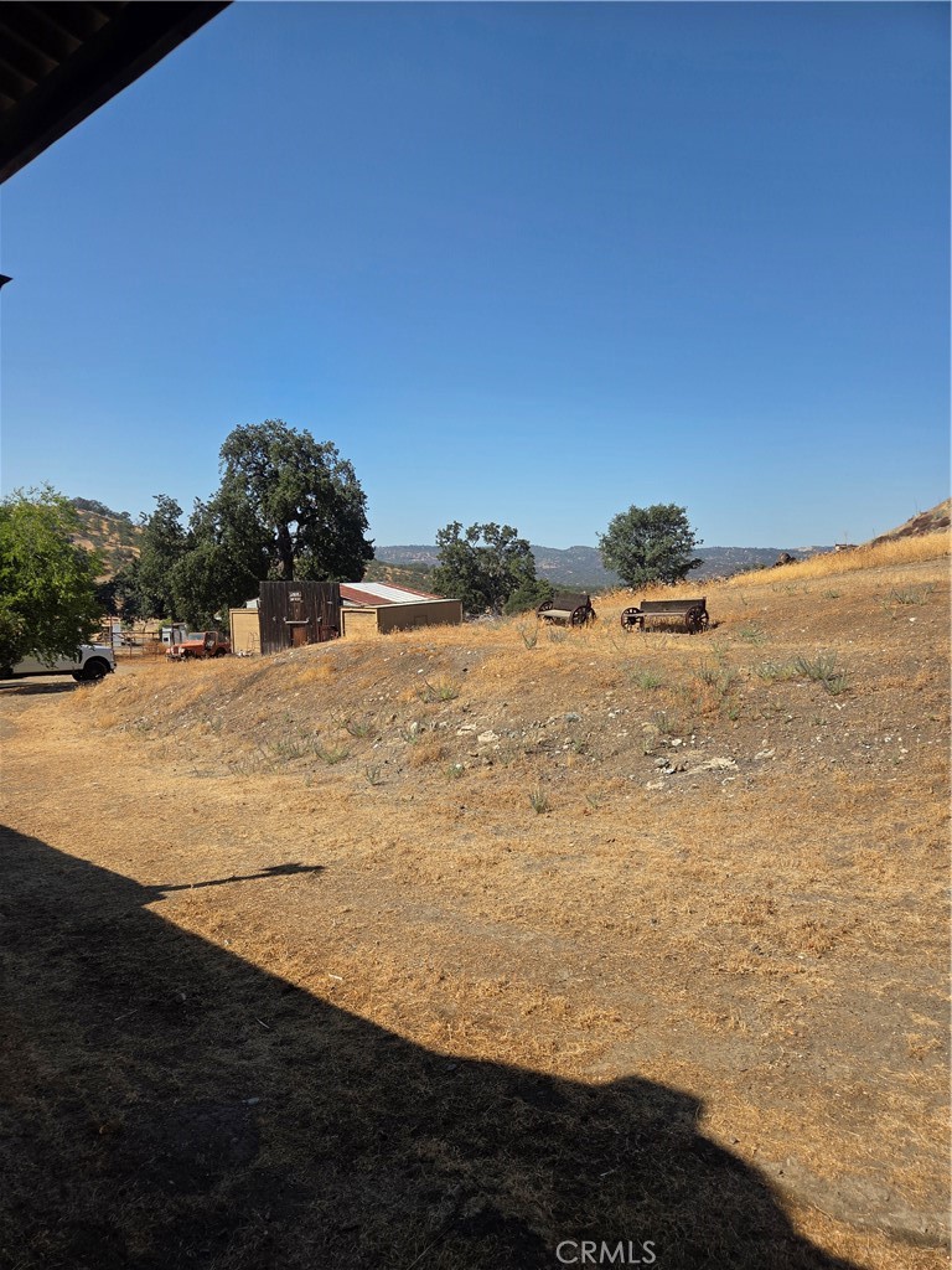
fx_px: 843
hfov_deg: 58.9
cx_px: 476
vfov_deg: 73.9
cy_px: 635
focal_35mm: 23
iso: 80
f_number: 1.8
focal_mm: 5.4
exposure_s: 1/5004
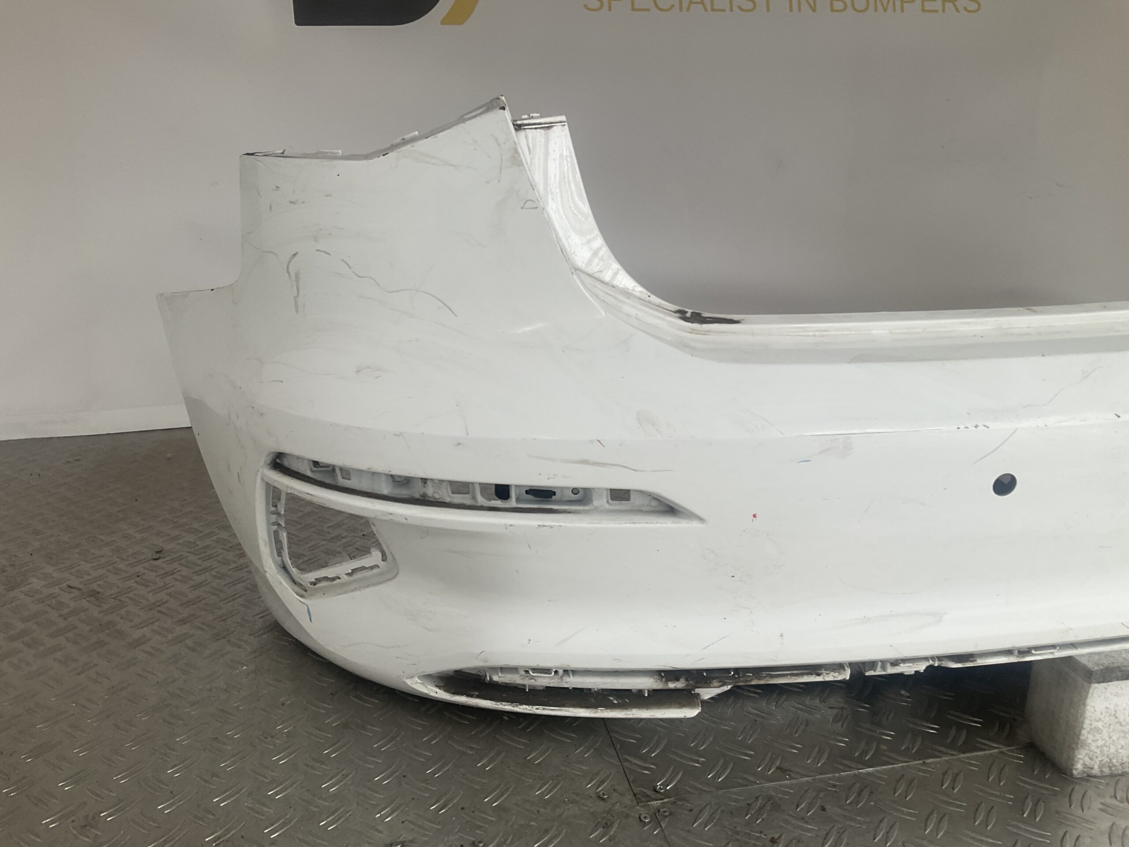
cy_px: 424
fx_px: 946
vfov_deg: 48.2
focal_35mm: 29
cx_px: 564
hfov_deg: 61.7
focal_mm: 3
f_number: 1.8
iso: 25
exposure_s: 1/100
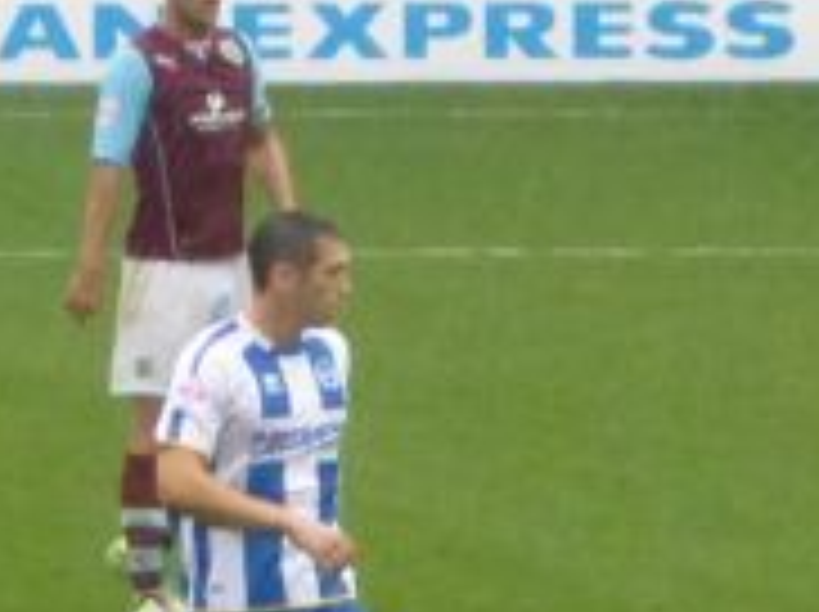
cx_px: -562
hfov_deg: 1.5
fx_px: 31071
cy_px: 176
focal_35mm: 1315
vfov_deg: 1.1
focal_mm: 35.6
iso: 800
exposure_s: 1/320
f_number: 5.5
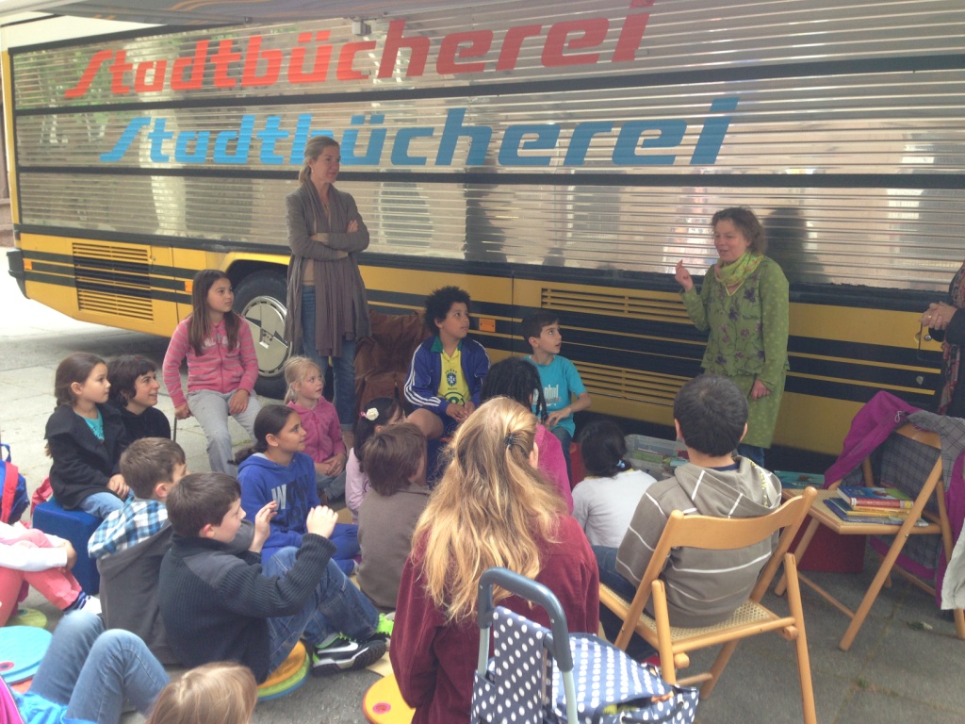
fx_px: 920
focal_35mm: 33
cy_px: 362
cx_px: 482
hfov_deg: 55.4
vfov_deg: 42.9
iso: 50
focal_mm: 4.13
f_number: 2.4
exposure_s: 1/40
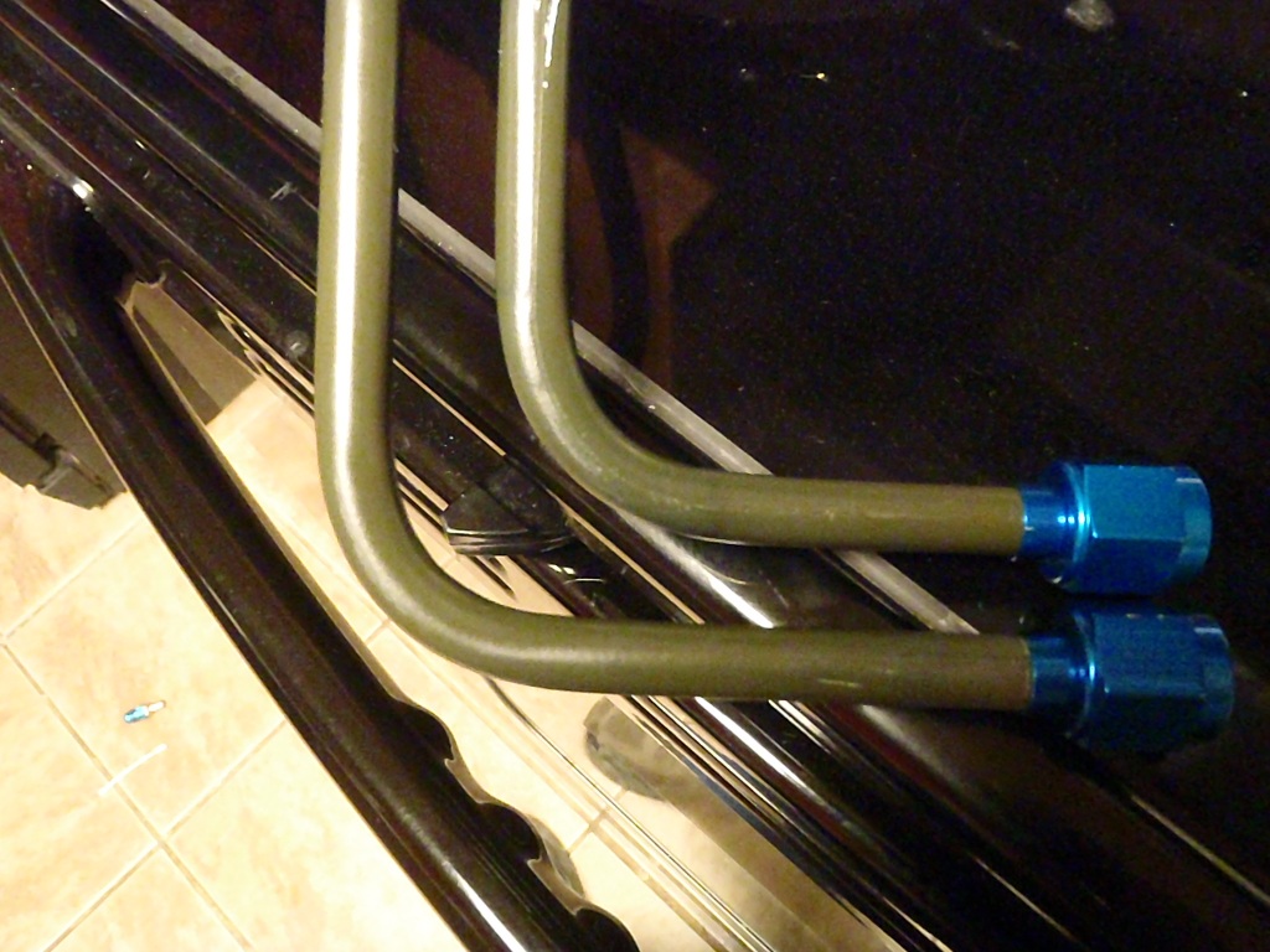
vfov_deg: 49.7
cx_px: 635
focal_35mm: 28
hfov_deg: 63.4
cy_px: 476
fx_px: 1027
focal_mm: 5
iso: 2500
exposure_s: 1/30
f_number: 3.9
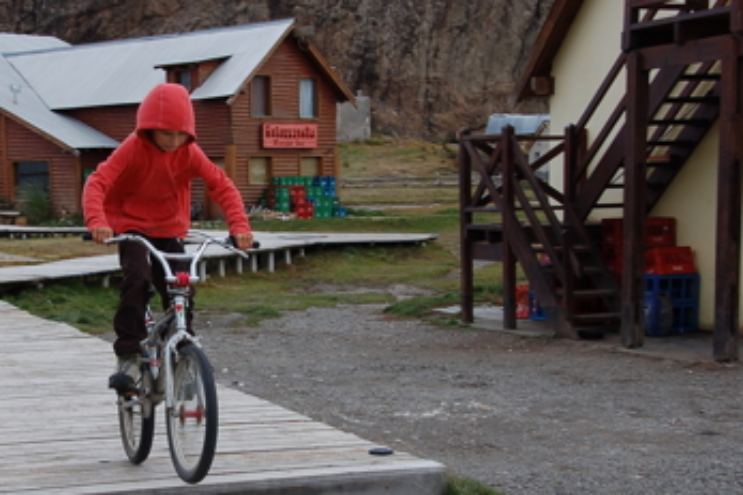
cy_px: 298
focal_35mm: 76
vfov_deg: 17.9
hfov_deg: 26.3
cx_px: 171
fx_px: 1568
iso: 200
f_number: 6.3
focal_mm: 32
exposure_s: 1/160
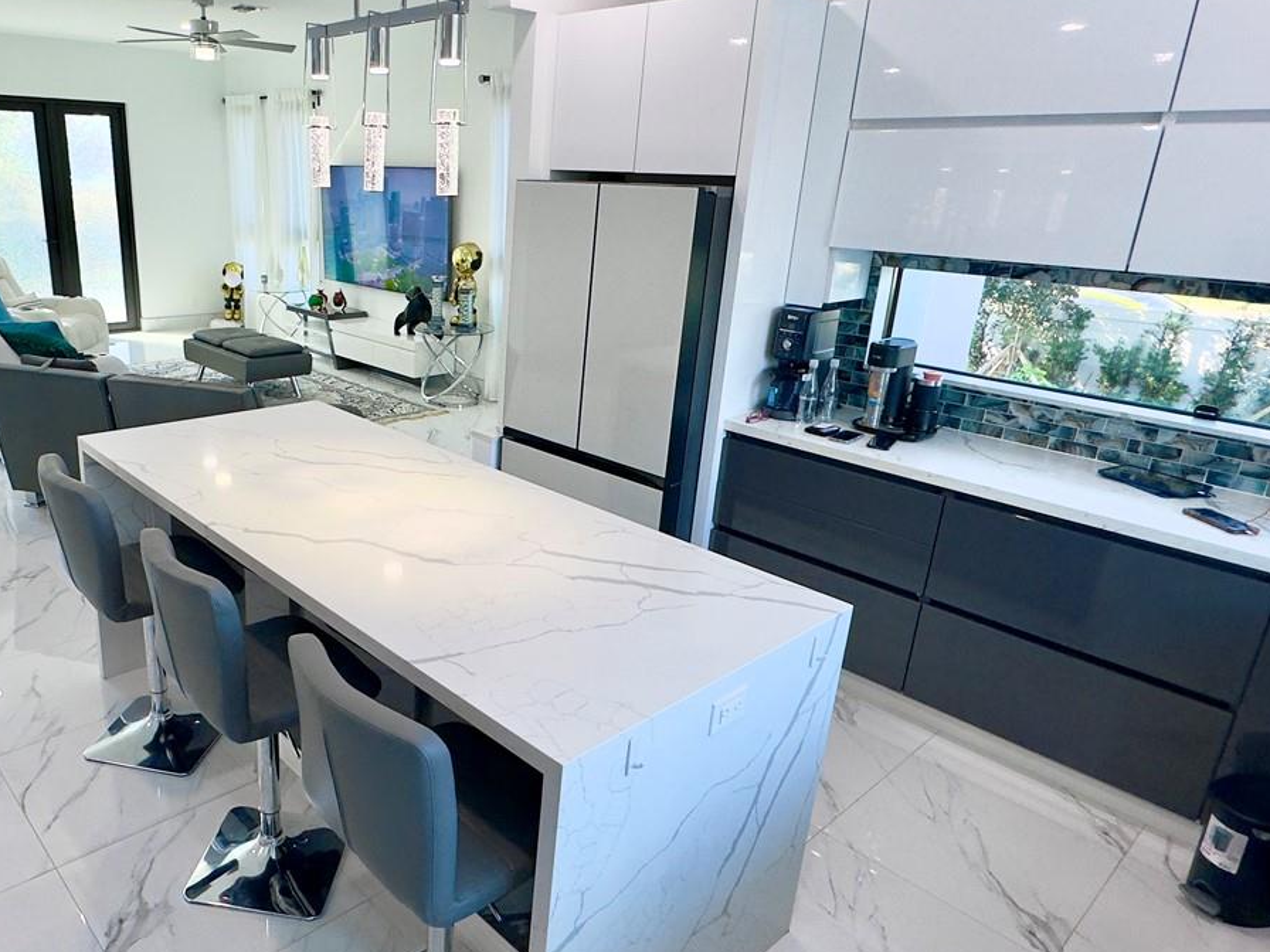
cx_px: 438
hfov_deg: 67.7
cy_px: 473
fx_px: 917
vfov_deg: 54.9
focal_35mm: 25
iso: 100
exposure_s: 1/120
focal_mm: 2.22
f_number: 2.2
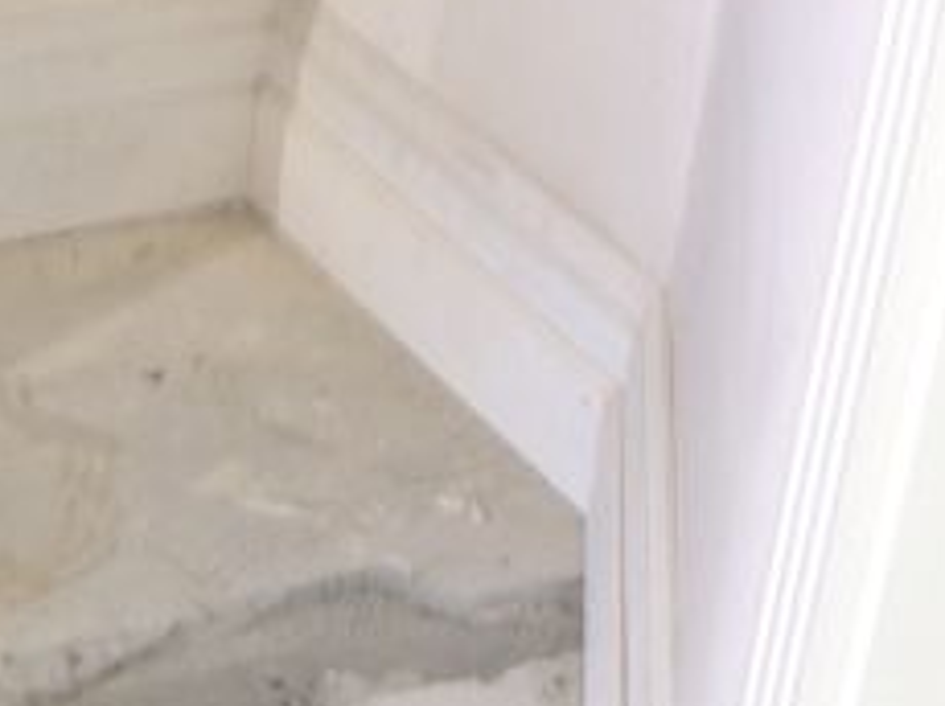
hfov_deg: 15.1
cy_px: 259
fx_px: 3327
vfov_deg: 12.1
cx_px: -405
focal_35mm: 122
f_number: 2.4
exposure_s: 1/17
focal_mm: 4.28
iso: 64
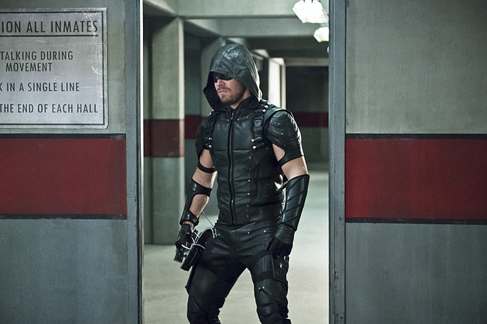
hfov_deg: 28.9
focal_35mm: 70
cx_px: 244
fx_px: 946
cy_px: 162
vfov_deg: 19.4
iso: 6400
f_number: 2.8
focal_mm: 70
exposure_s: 1/200
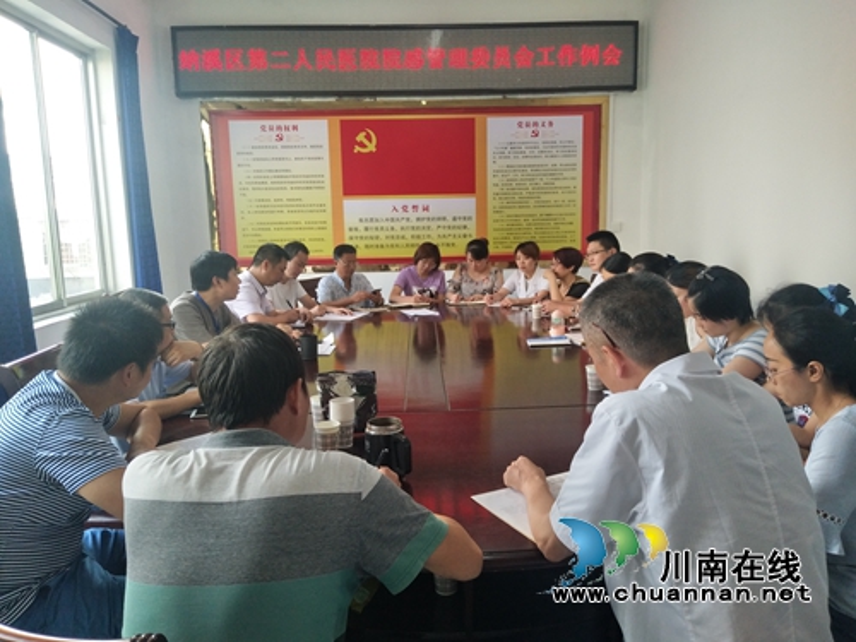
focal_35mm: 26
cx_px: 428
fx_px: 643
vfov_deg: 53.1
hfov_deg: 67.3
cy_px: 321
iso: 200
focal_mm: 3.88
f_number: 2
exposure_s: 1/50
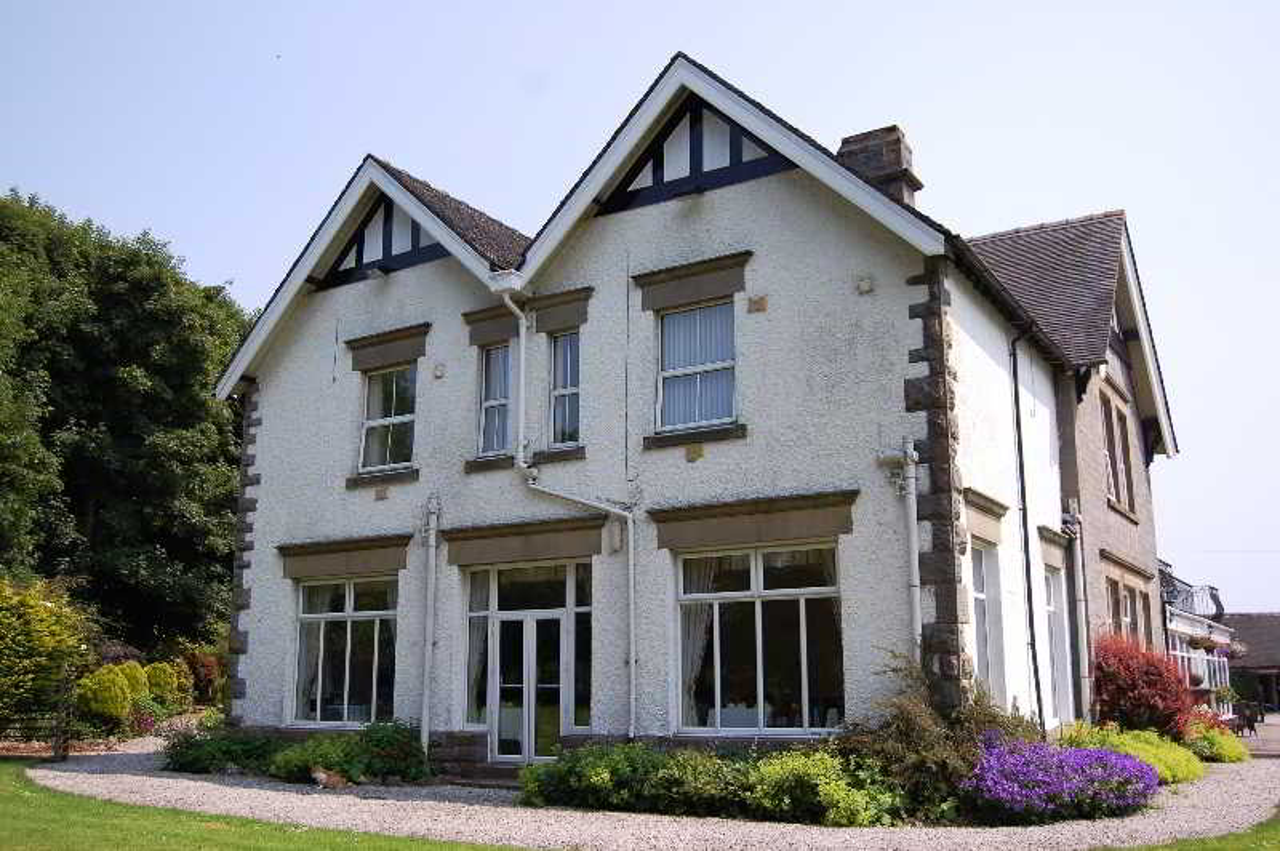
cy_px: 426
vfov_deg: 39.9
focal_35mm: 33
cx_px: 640
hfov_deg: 57.3
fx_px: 1172
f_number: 4.5
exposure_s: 1/1000
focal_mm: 22
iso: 200
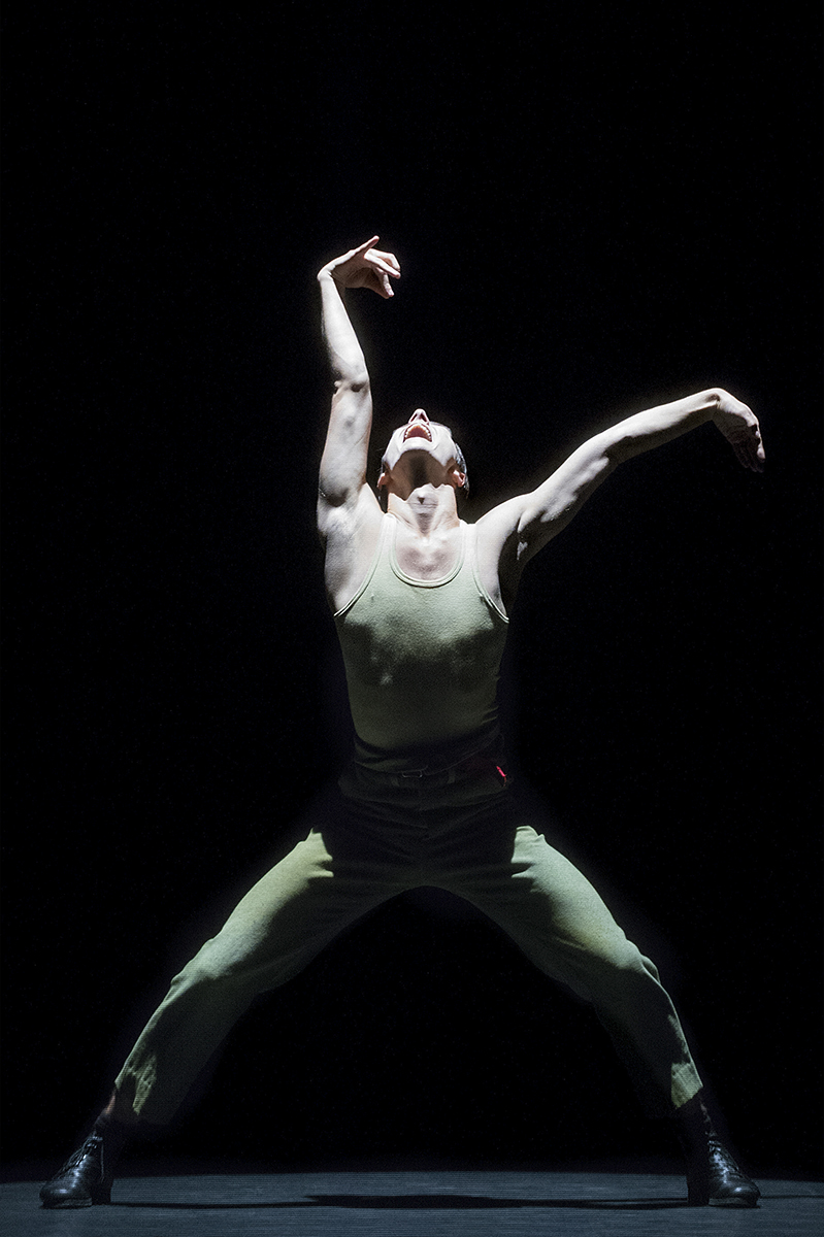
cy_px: 618
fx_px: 4295
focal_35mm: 125
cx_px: 412
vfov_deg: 16.4
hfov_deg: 11.0
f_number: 2.8
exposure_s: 1/250
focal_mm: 125
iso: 12800
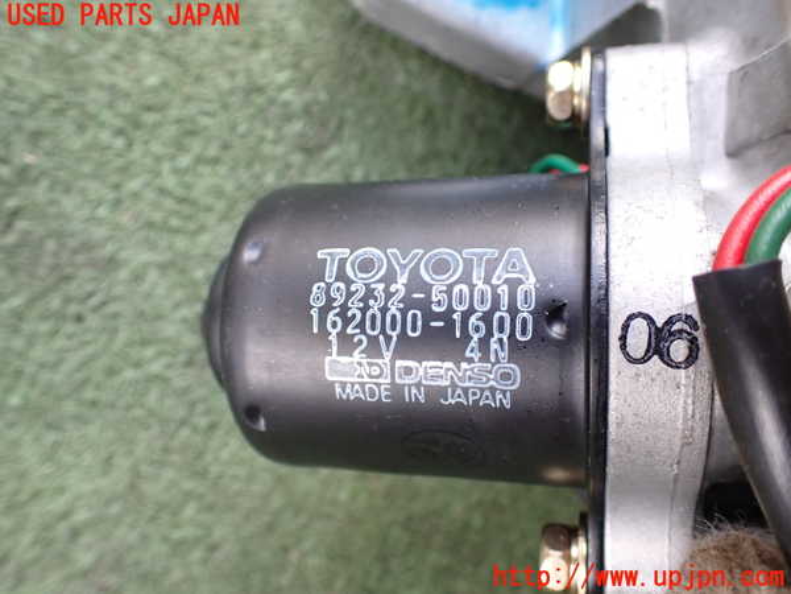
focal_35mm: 30
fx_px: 686
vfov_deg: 46.8
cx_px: 396
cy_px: 297
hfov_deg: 60.0
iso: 250
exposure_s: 1/125
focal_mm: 5.4
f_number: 2.3
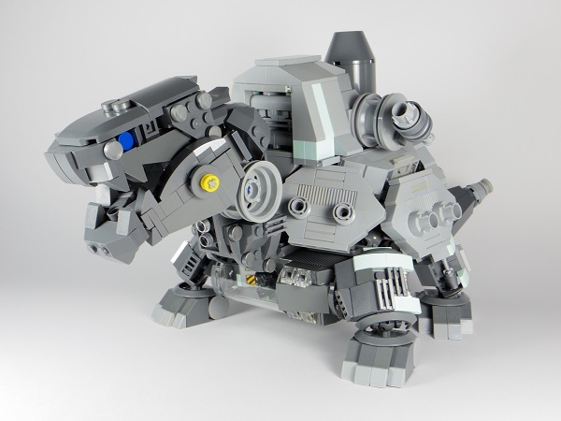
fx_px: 745
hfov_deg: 41.2
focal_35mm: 46
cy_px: 210
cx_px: 280
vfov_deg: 31.5
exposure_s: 1/15
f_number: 7.1
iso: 100
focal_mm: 9.9
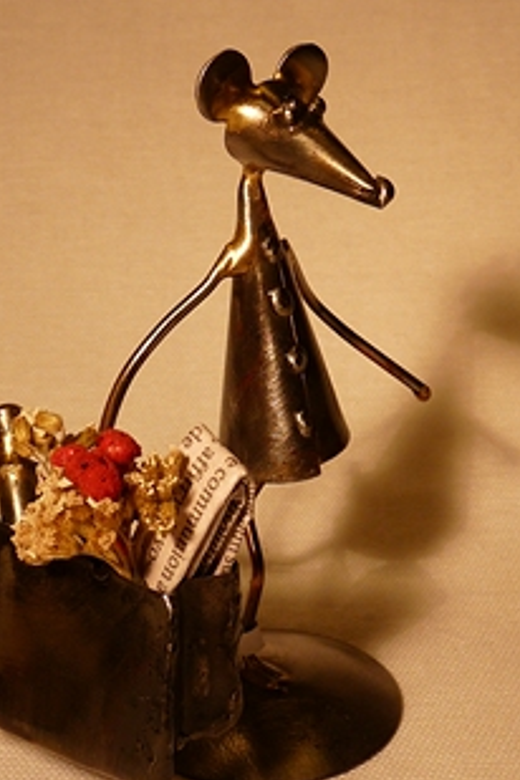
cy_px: 399
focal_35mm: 69
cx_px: 256
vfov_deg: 29.2
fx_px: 1495
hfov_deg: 19.7
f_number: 2.8
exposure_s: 1/50
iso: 100
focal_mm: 4.9
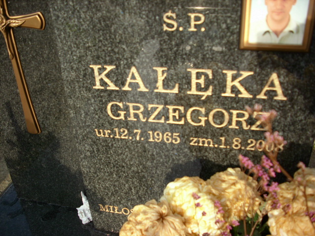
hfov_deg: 50.1
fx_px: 337
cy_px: 118
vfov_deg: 38.7
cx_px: 158
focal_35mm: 37
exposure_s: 1/544
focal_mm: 6.2
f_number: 2.8
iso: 50
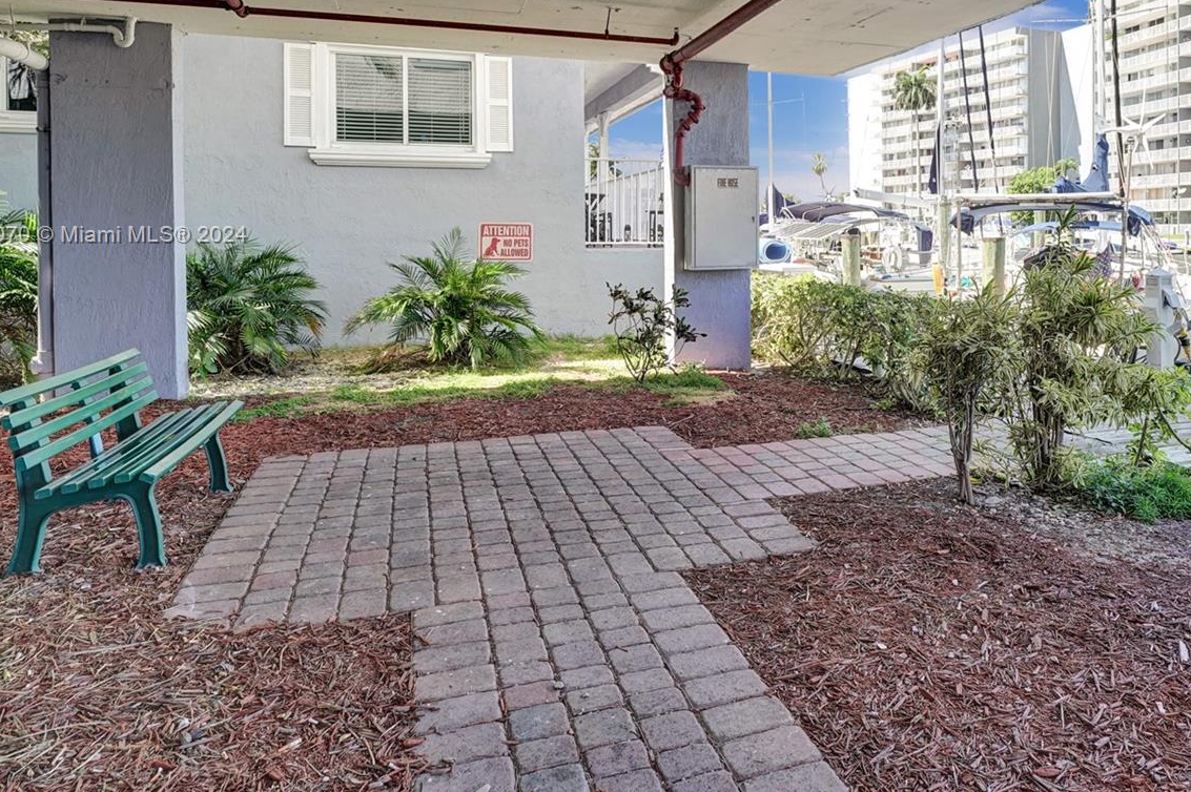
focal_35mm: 25
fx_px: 817
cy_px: 237
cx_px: 752
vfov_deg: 50.4
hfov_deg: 70.9
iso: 1600
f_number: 5.6
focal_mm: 17.5
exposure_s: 1/800
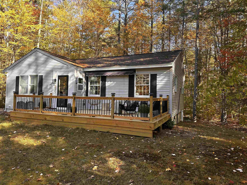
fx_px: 171
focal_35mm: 24
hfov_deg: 71.6
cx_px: 124
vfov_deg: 56.8
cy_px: 92
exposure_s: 1/393
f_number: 1.78
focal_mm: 6.86
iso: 80
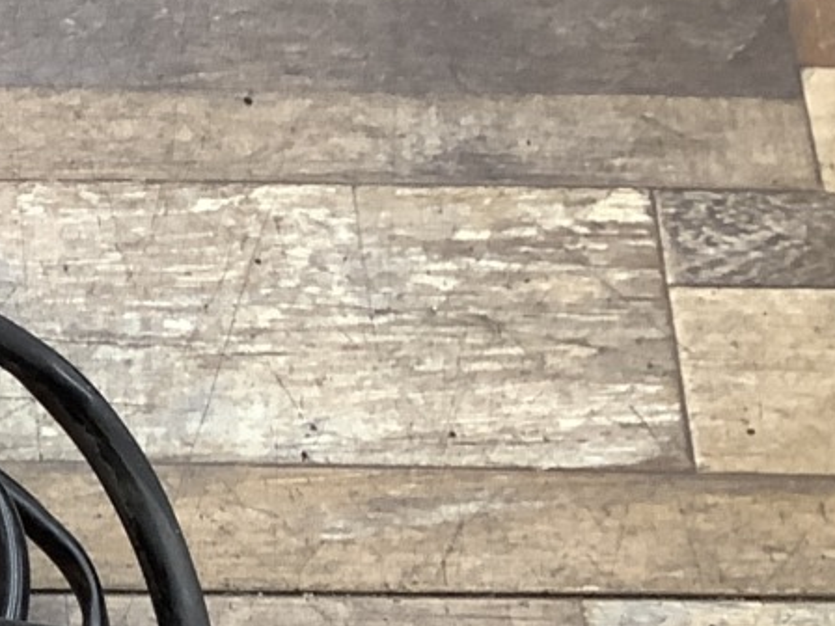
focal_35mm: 114
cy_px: 765
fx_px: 2750
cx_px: -604
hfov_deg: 15.2
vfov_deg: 12.7
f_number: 2.4
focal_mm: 3.3
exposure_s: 1/50
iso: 125
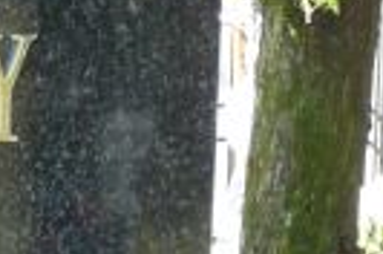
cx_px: -400
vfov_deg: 4.5
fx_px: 3248
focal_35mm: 306
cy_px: 329
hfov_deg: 6.5
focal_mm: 9.1
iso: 125
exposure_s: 1/30
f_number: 3.6
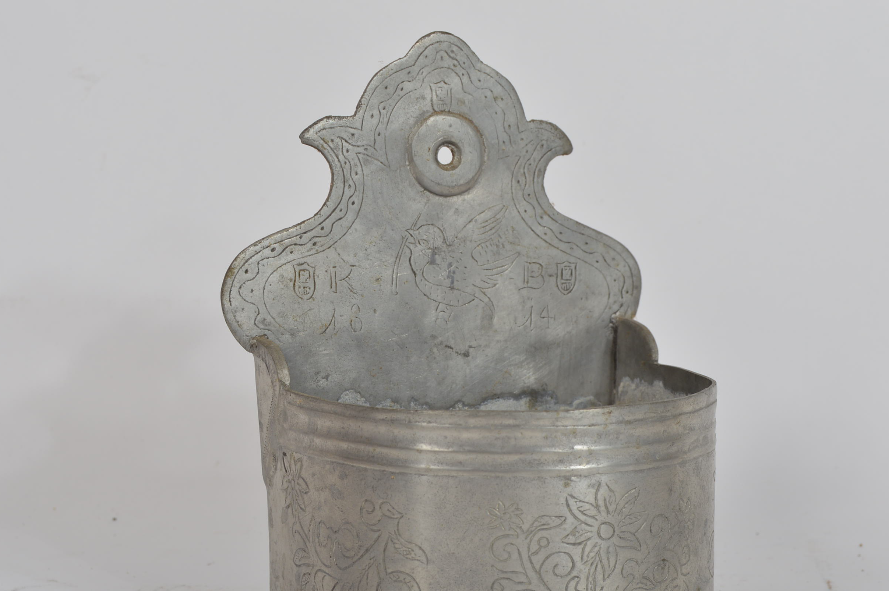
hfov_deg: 28.5
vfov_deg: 19.1
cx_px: 496
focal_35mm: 71
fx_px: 1752
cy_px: 357
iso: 100
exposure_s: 1/160
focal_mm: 38
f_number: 9
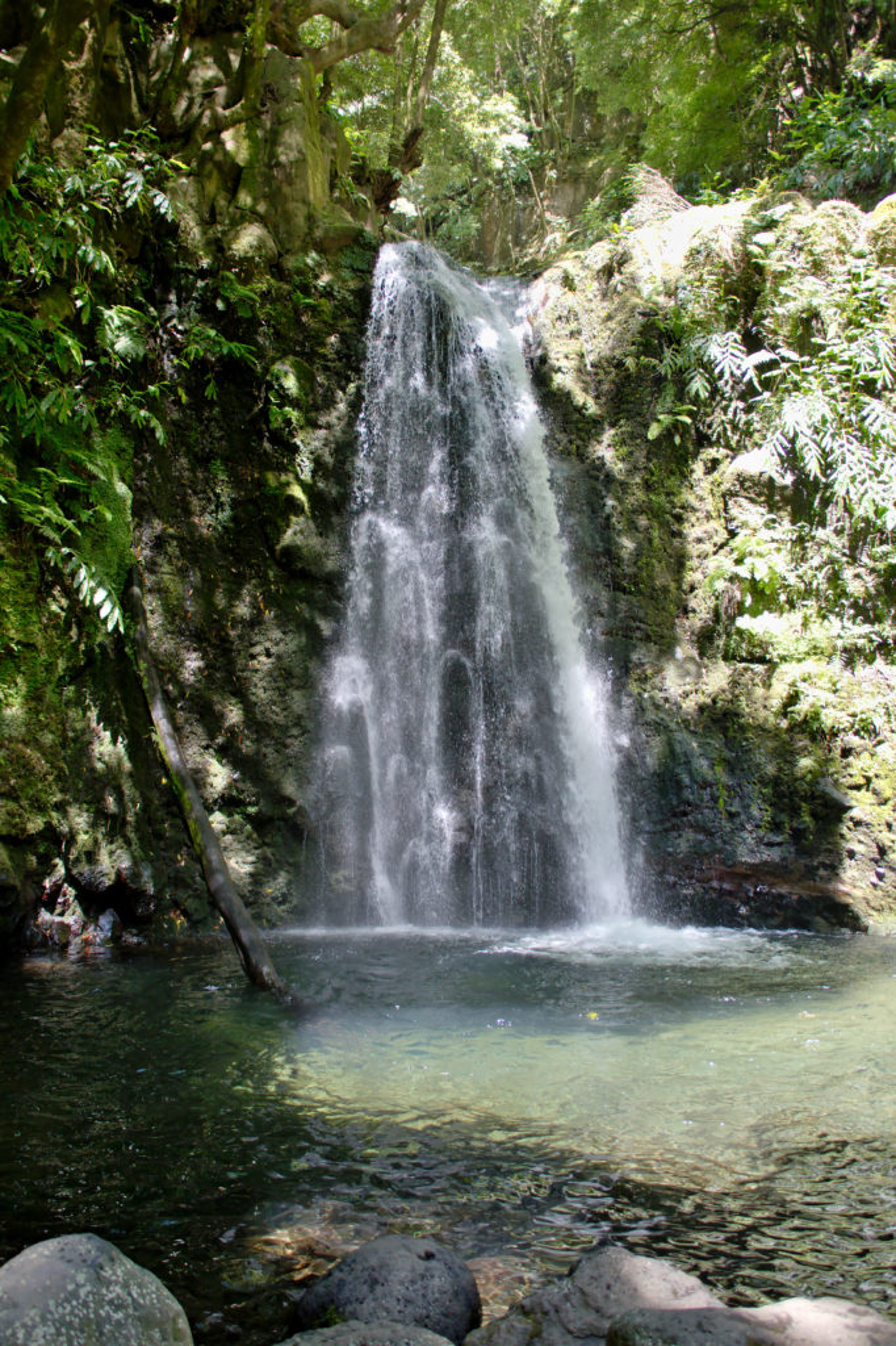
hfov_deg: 43.6
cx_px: 448
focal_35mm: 30
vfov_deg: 61.9
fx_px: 1121
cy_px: 673
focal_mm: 20
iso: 640
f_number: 3.5
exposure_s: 1/250
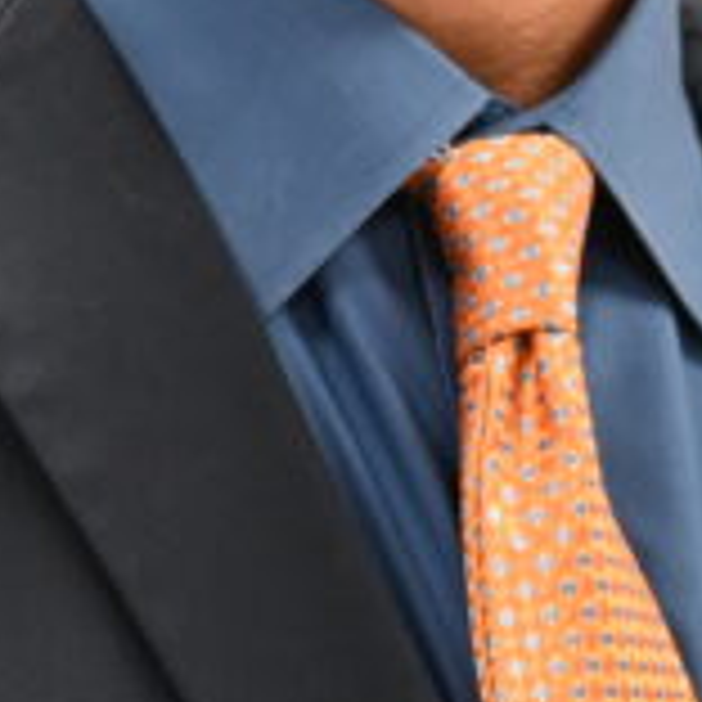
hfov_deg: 4.5
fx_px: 8925
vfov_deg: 4.5
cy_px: -218
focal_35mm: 389
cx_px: 468
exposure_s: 1/40
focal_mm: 70
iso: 400
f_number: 3.5
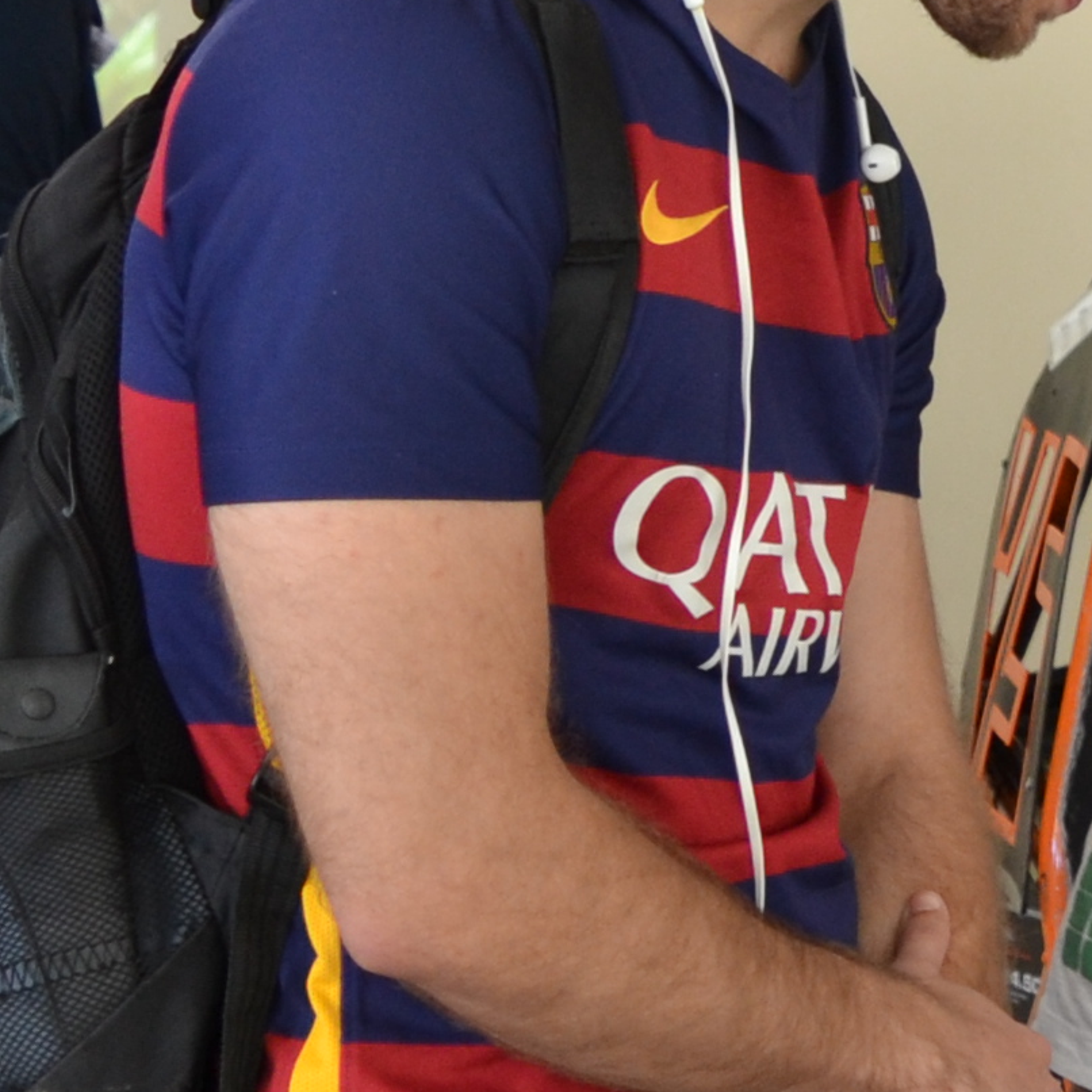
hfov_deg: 11.3
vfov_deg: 13.3
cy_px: 543
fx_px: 4675
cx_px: 2566
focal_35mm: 131
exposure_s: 1/60
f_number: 4
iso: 400
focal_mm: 18
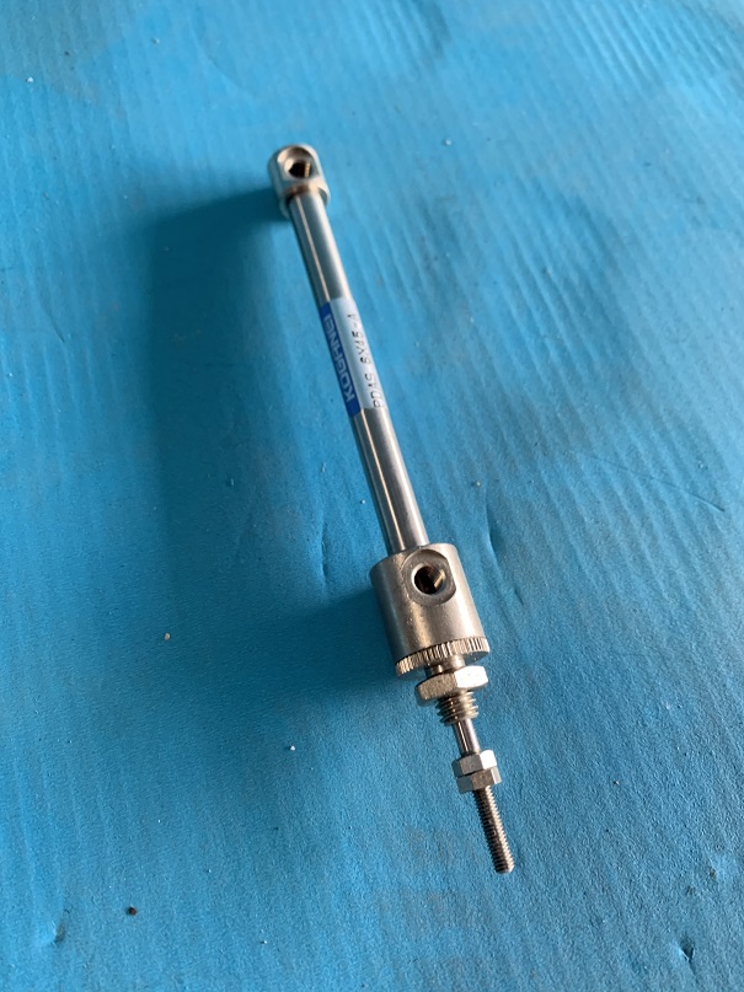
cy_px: 496
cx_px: 372
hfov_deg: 53.1
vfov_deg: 67.3
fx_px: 745
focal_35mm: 26
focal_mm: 4.25
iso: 160
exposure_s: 1/60
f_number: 1.8
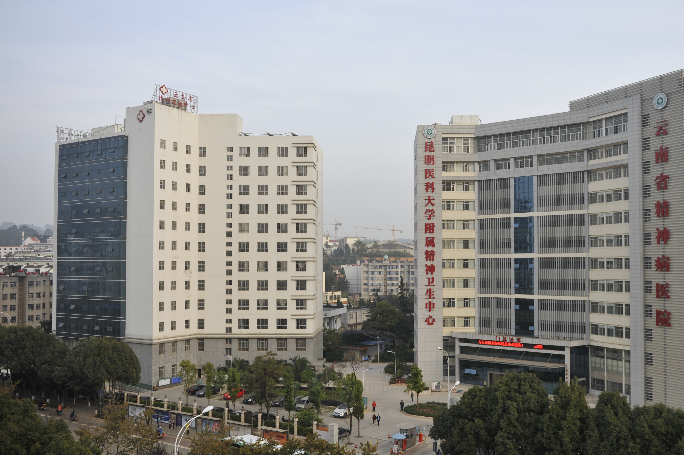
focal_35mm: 34
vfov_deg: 38.8
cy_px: 243
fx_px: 646
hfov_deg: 55.4
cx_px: 408
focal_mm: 27
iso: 400
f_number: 3.2
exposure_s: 1/1600
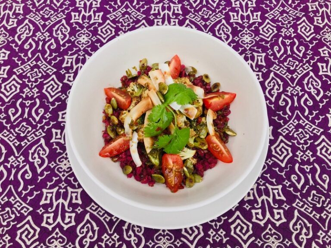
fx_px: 268
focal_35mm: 28
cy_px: 124
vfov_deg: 49.7
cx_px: 166
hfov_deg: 63.4
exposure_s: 1/704
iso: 20
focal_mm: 3.99
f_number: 1.8
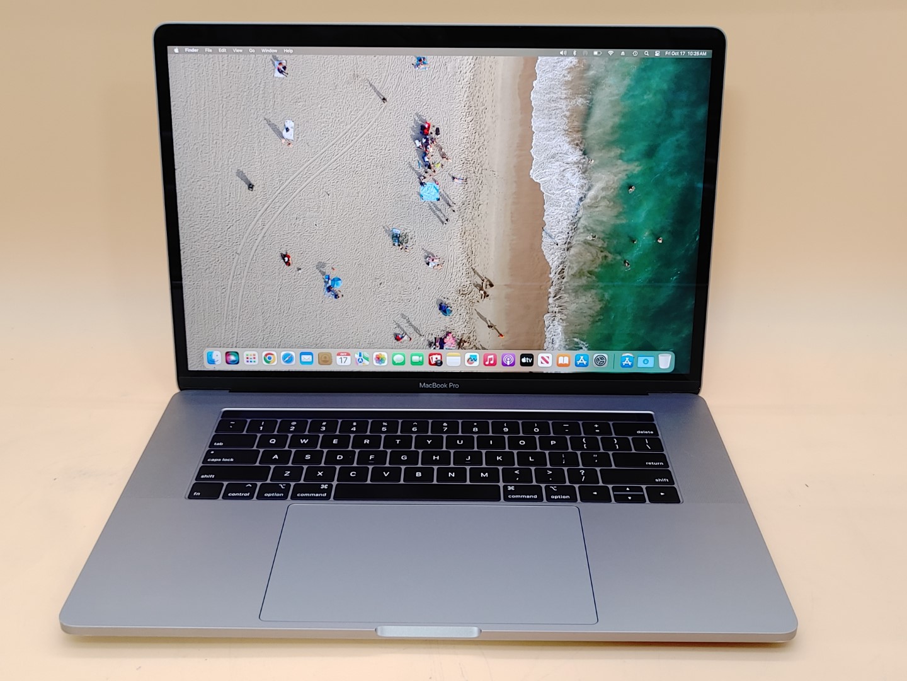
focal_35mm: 41
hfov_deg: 45.8
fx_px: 1074
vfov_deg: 35.1
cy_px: 340
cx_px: 454
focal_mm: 4.36
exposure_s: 1/60
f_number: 1.8
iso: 100
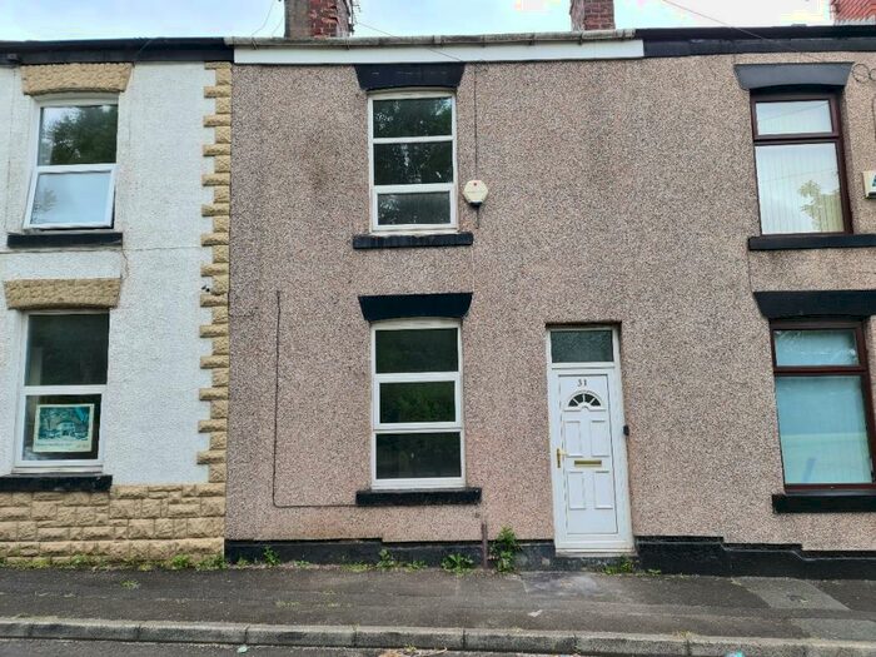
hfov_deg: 69.4
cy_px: 328
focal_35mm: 25
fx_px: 633
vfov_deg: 54.9
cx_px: 438
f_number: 1.8
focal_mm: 7
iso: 50
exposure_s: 1/164
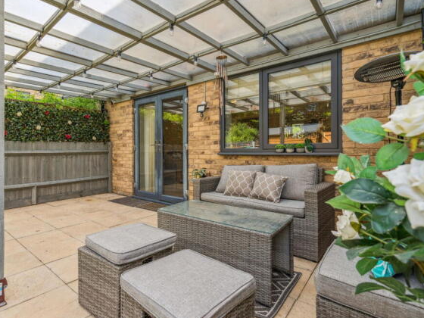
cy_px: 161
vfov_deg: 71.6
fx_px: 220
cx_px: 183
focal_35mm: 18
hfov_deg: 87.2
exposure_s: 1/80
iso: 200
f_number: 8
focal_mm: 16
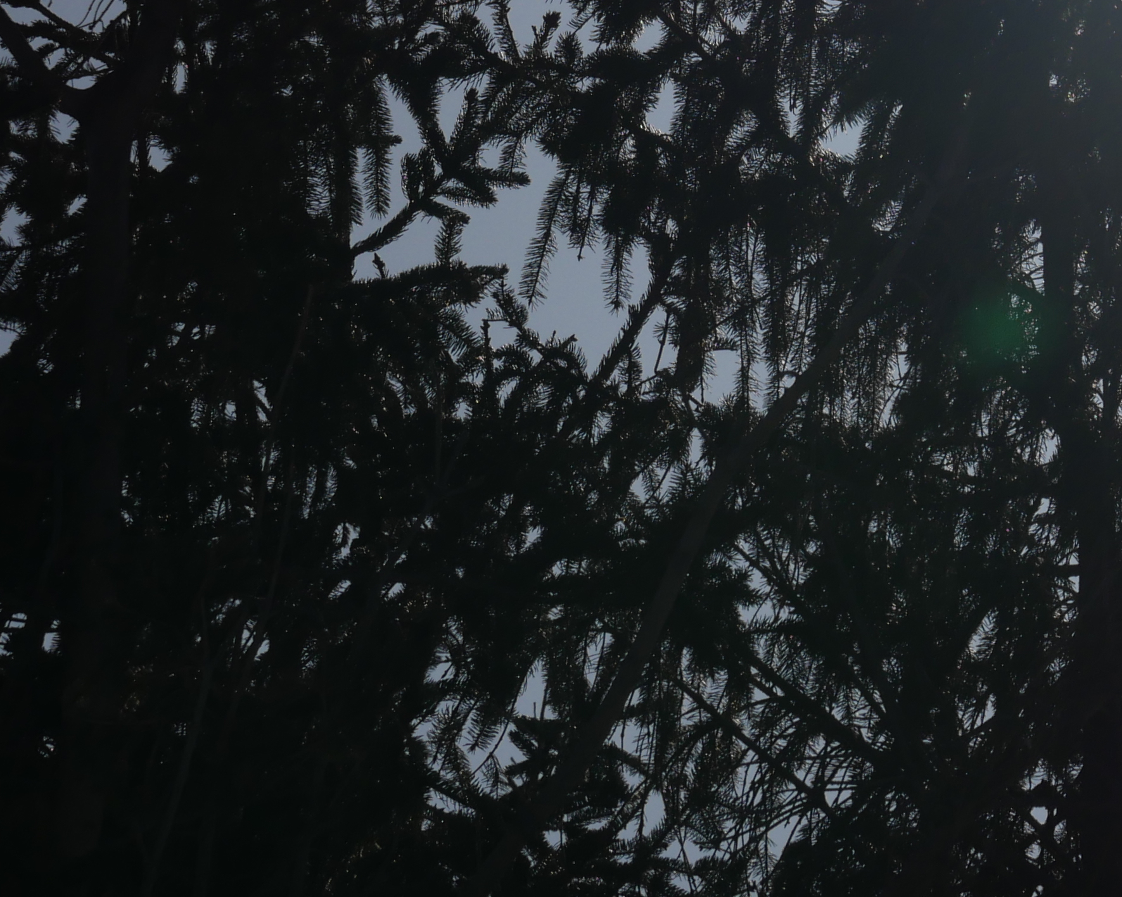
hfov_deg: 3.8
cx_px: 1205
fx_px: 16870
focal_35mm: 508
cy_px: 102
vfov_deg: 3.0
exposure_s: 1/8000
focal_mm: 100
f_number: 8
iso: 200
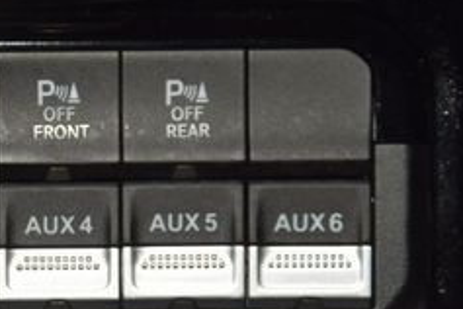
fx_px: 3652
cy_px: 218
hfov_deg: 7.2
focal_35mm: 284
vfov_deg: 4.8
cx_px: -113
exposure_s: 1/125
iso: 100
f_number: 8
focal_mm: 70
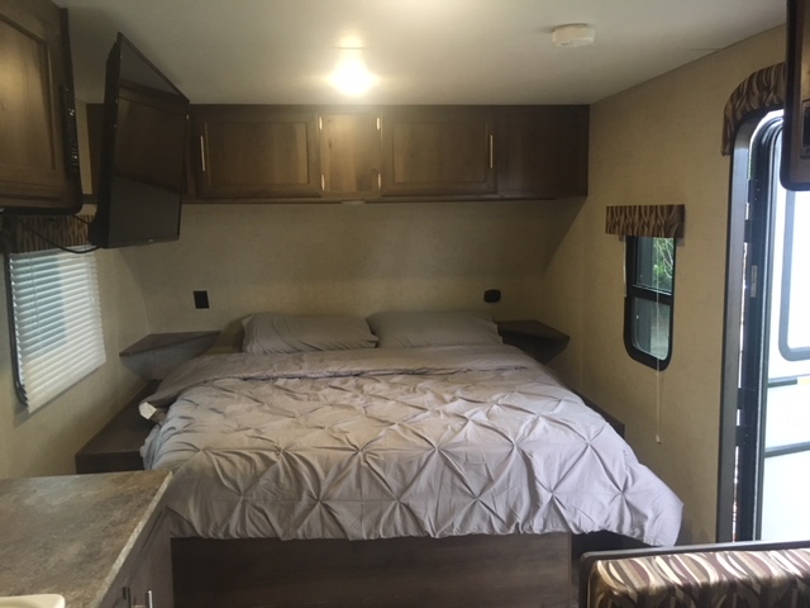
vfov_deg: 48.2
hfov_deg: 61.7
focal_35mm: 29
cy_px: 304
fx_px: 679
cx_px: 405
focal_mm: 4.15
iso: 200
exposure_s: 1/30
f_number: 2.2
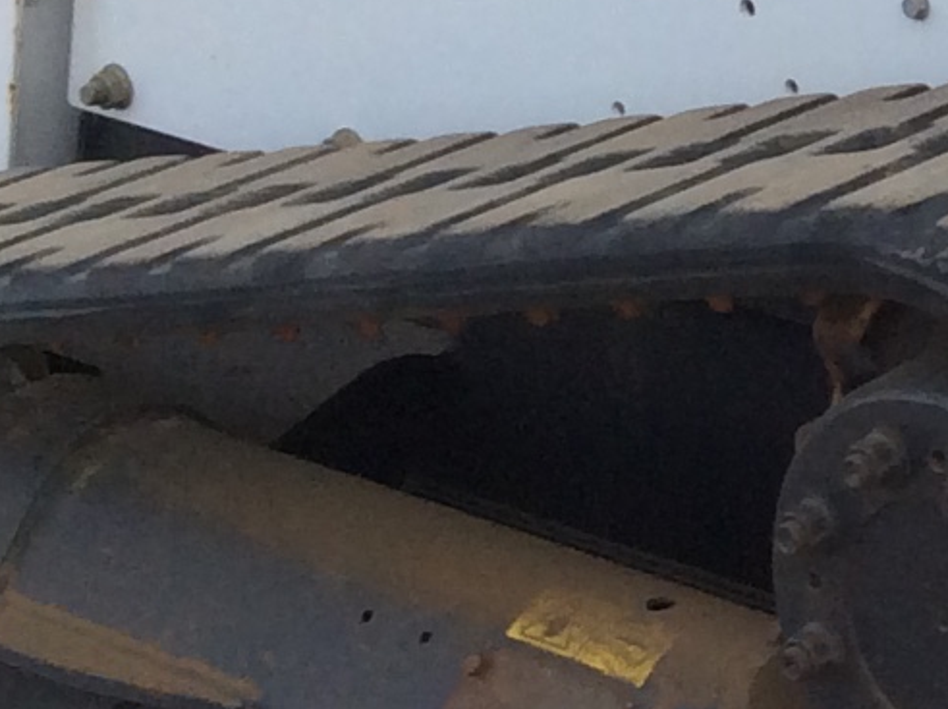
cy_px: -354
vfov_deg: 8.6
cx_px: 1705
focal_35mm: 169
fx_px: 4623
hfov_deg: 10.9
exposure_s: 1/697
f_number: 2.4
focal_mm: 3.3
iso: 32
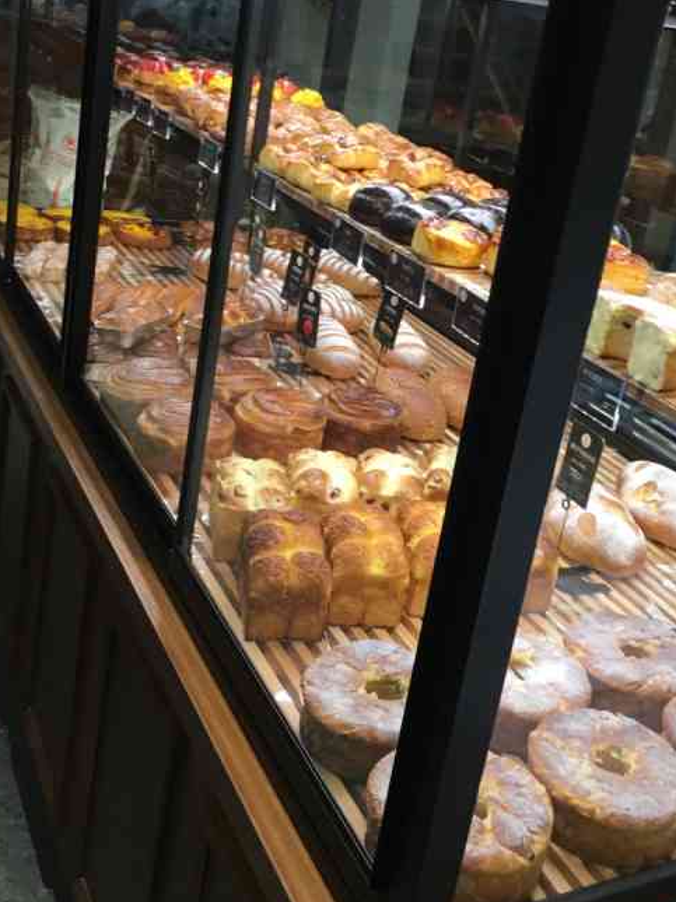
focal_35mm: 42
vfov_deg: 44.6
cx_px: 431
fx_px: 1094
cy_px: 359
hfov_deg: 34.1
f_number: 2.2
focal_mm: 4.15
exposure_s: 1/33
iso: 40
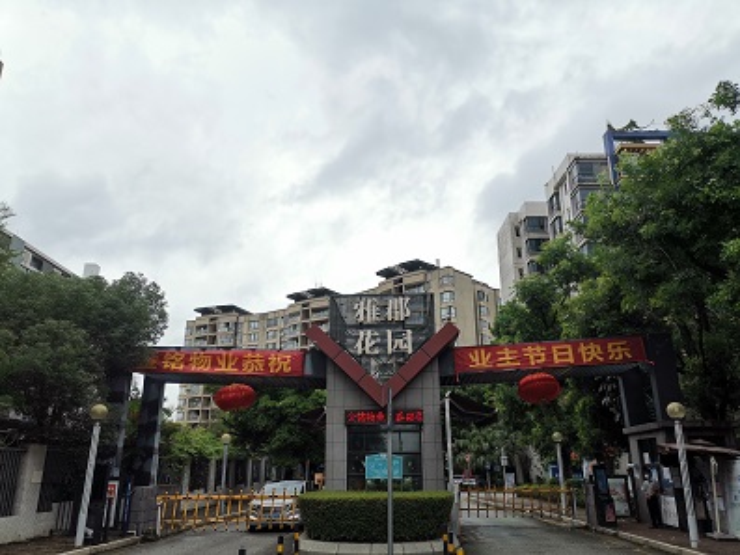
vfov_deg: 51.4
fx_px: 577
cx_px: 370
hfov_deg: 65.3
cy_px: 278
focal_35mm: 27
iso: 50
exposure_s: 1/1420
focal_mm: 4.75
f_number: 1.8
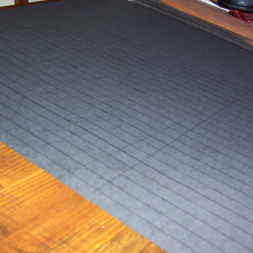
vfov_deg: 34.0
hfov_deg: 33.9
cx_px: 95
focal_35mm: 50
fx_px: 413
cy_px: 113
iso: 140
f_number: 2.76
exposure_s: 1/30
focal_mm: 5.54
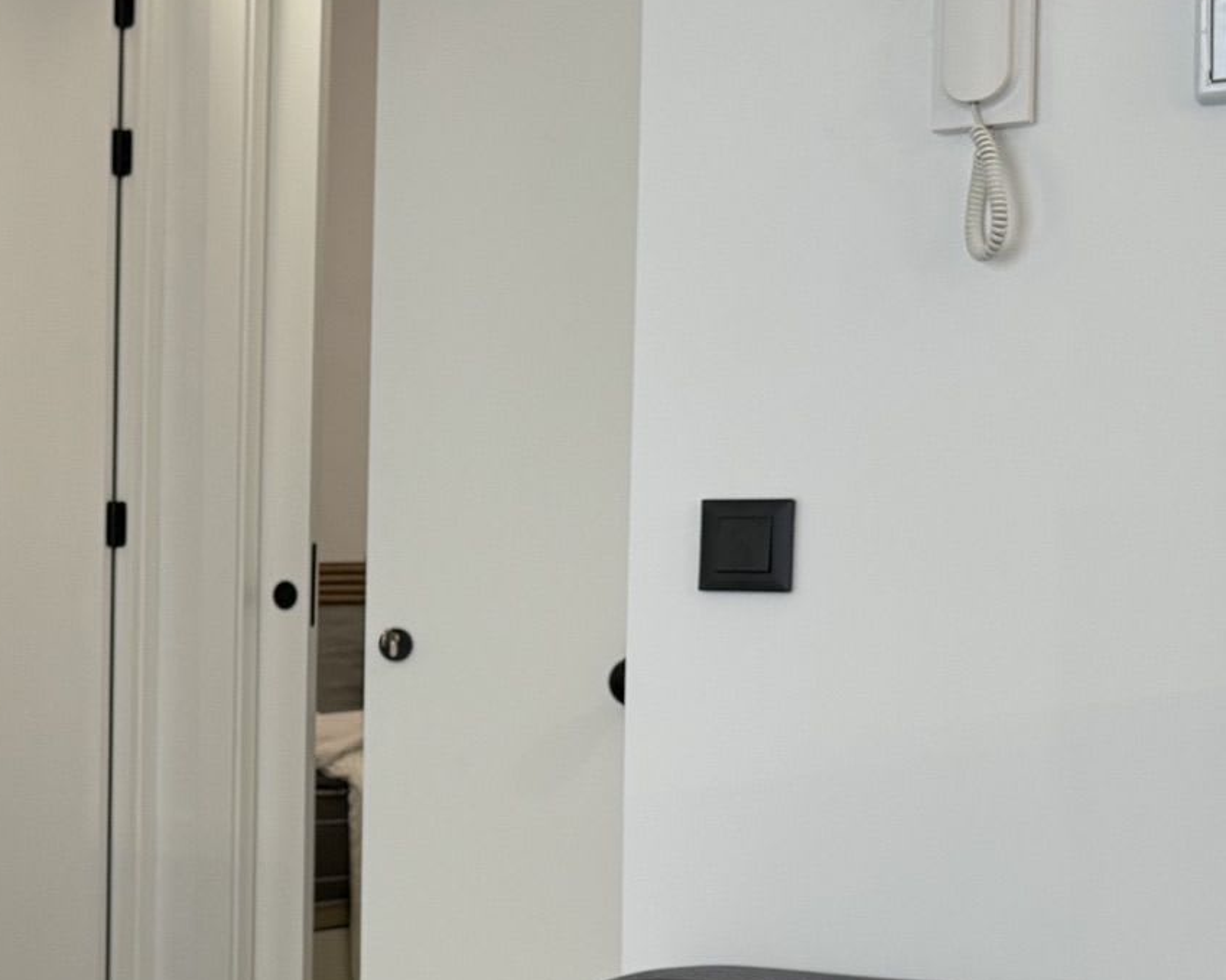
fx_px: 2503
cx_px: 4
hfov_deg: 26.1
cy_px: 691
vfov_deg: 22.0
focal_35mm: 69
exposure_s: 1/50
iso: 160
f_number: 1.8
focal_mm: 6.8
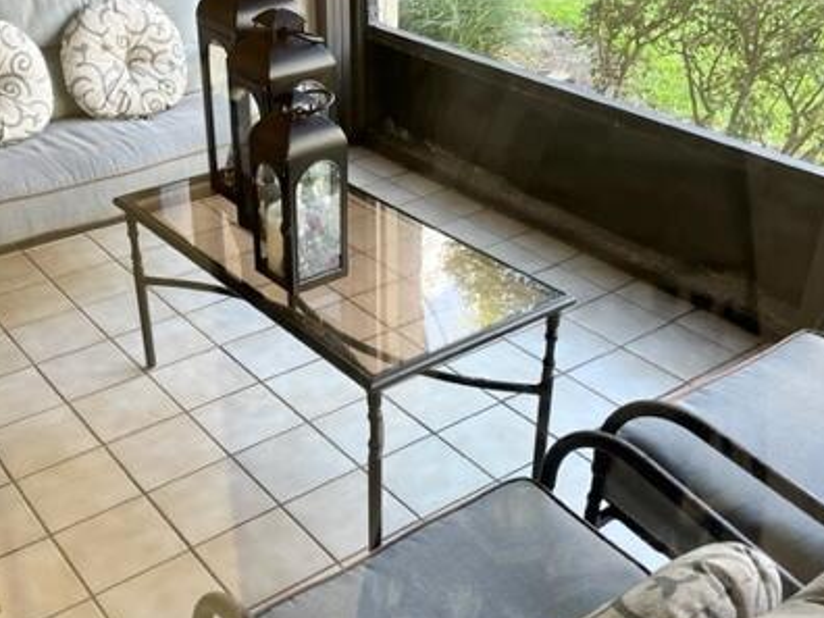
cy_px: 343
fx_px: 1000
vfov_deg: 34.3
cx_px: 325
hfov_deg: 44.5
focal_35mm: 42
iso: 125
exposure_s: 1/113
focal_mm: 5.1
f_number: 1.6
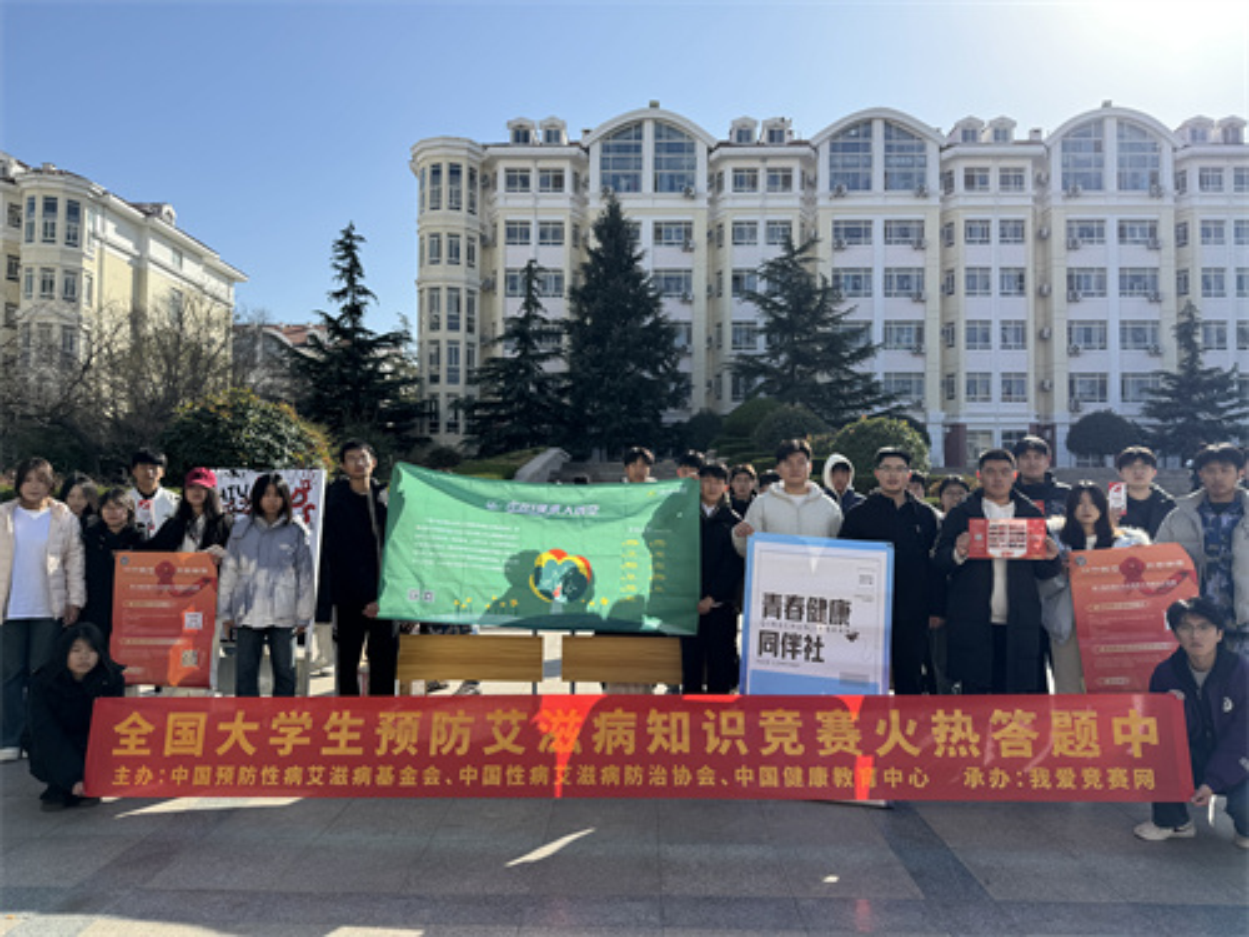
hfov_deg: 71.6
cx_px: 624
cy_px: 468
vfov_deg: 56.8
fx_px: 866
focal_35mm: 24
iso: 80
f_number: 1.78
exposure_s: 1/2331
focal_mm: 6.76
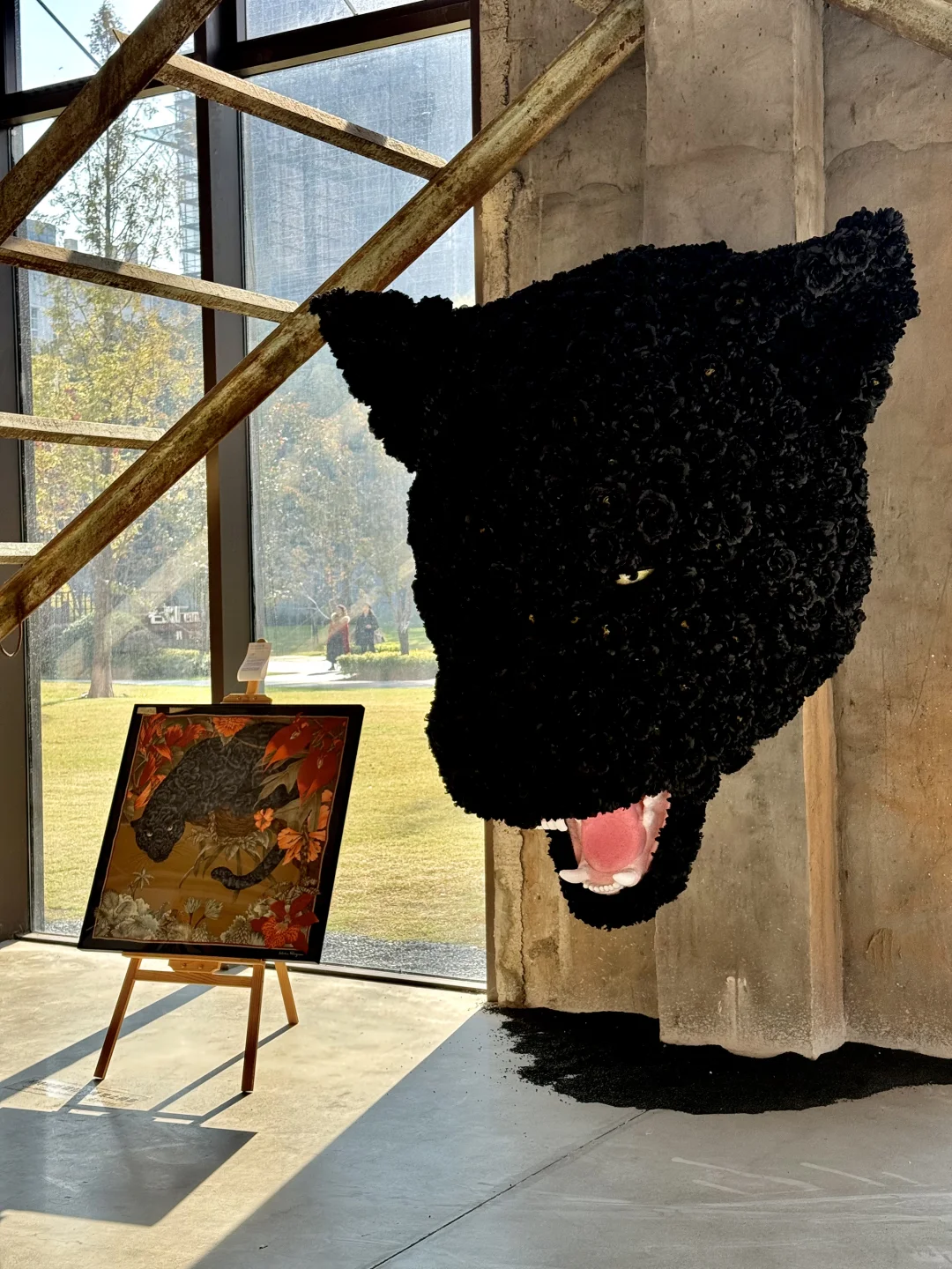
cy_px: 634
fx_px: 1760
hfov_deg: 30.3
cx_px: 476
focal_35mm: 48
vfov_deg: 39.7
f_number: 1.78
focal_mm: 6.76
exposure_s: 1/606
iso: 80
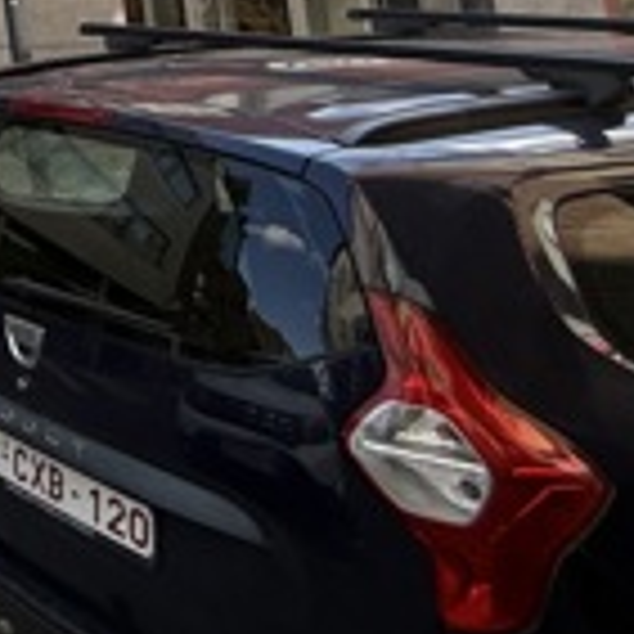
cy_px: -234
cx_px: -787
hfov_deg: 16.6
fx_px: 1160
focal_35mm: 56
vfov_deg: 25.4
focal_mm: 2.22
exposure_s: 1/370
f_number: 2.2
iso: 50
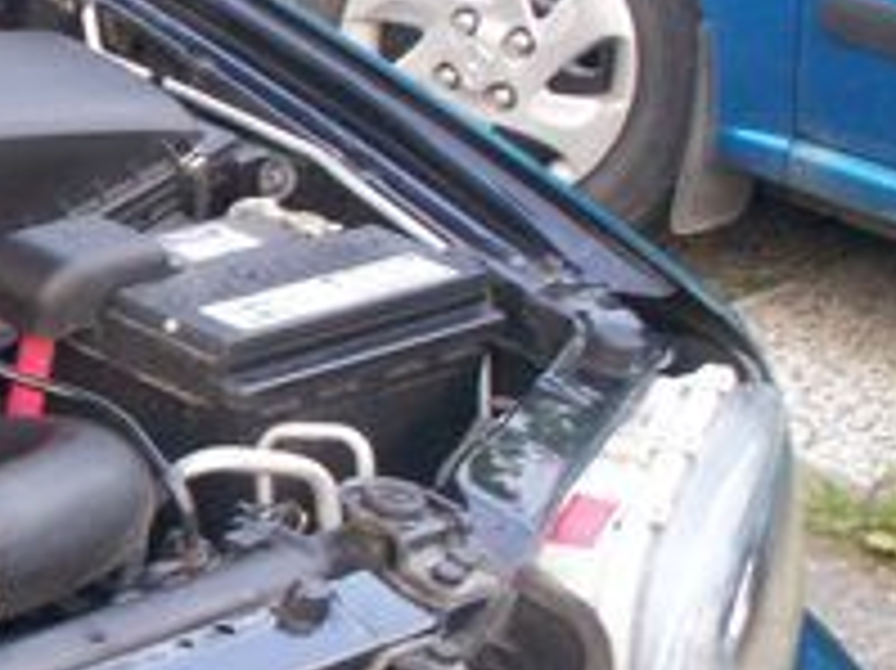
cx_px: -522
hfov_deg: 15.4
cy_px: 463
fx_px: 3001
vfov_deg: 12.7
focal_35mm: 116
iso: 140
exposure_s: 1/14.3
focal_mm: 6
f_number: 4.5
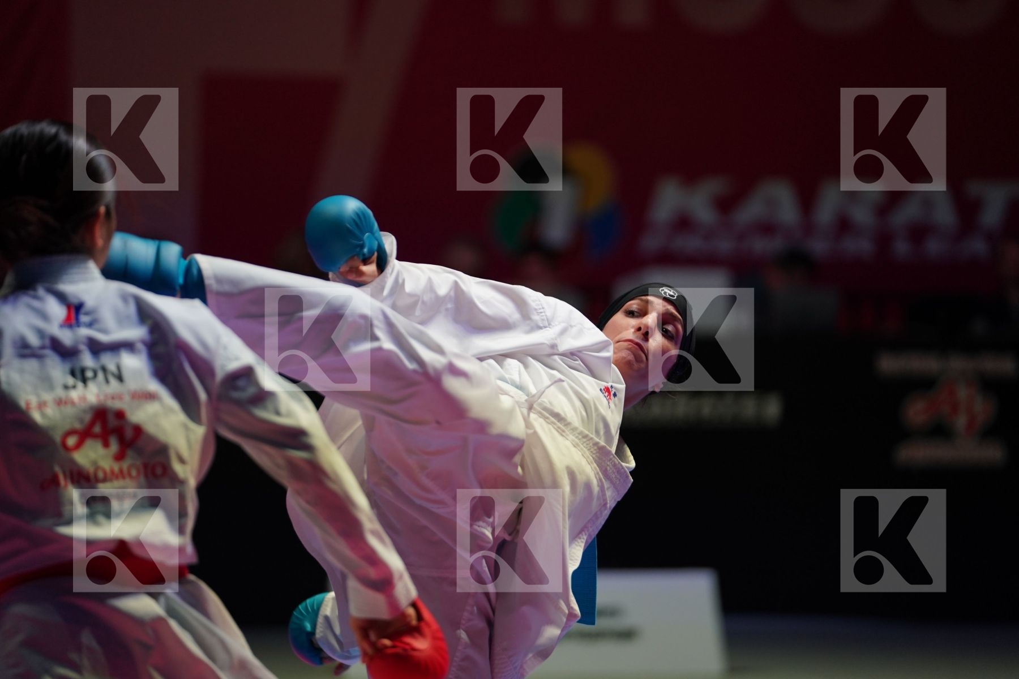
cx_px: 510
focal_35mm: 167
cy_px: 340
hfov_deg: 12.3
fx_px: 4727
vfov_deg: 8.2
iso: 1250
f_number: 2.8
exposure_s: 1/1000
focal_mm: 167
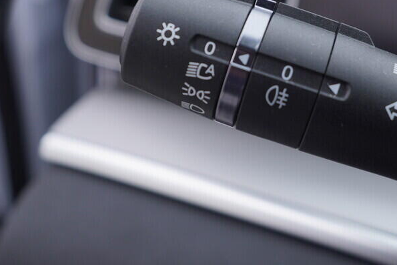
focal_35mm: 62
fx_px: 684
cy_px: 71
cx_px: 284
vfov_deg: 21.8
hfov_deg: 31.9
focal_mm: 24
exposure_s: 1/60
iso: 125
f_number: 3.5
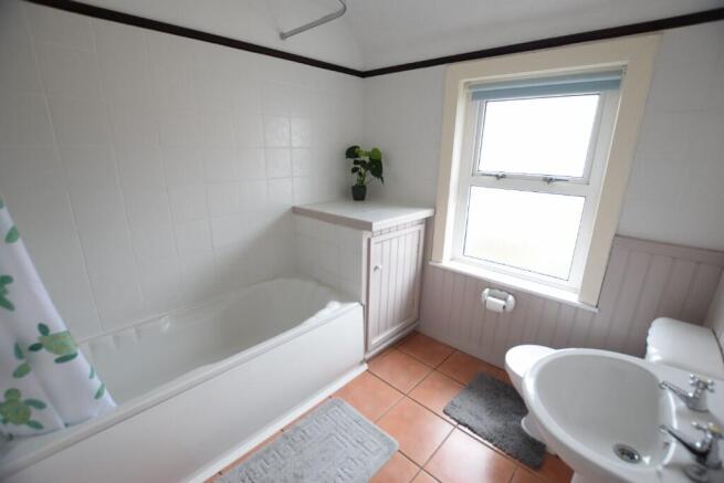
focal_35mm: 15
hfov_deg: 100.4
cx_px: 362
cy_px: 242
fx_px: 302
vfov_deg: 77.4
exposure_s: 1/15
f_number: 3.5
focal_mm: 10
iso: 220
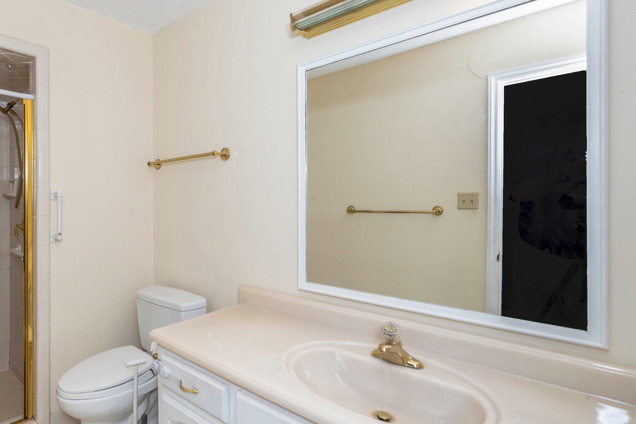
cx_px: 220
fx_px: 336
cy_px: 223
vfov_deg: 64.5
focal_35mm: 19
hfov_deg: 84.3
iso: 640
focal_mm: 14
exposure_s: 1/40
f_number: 11
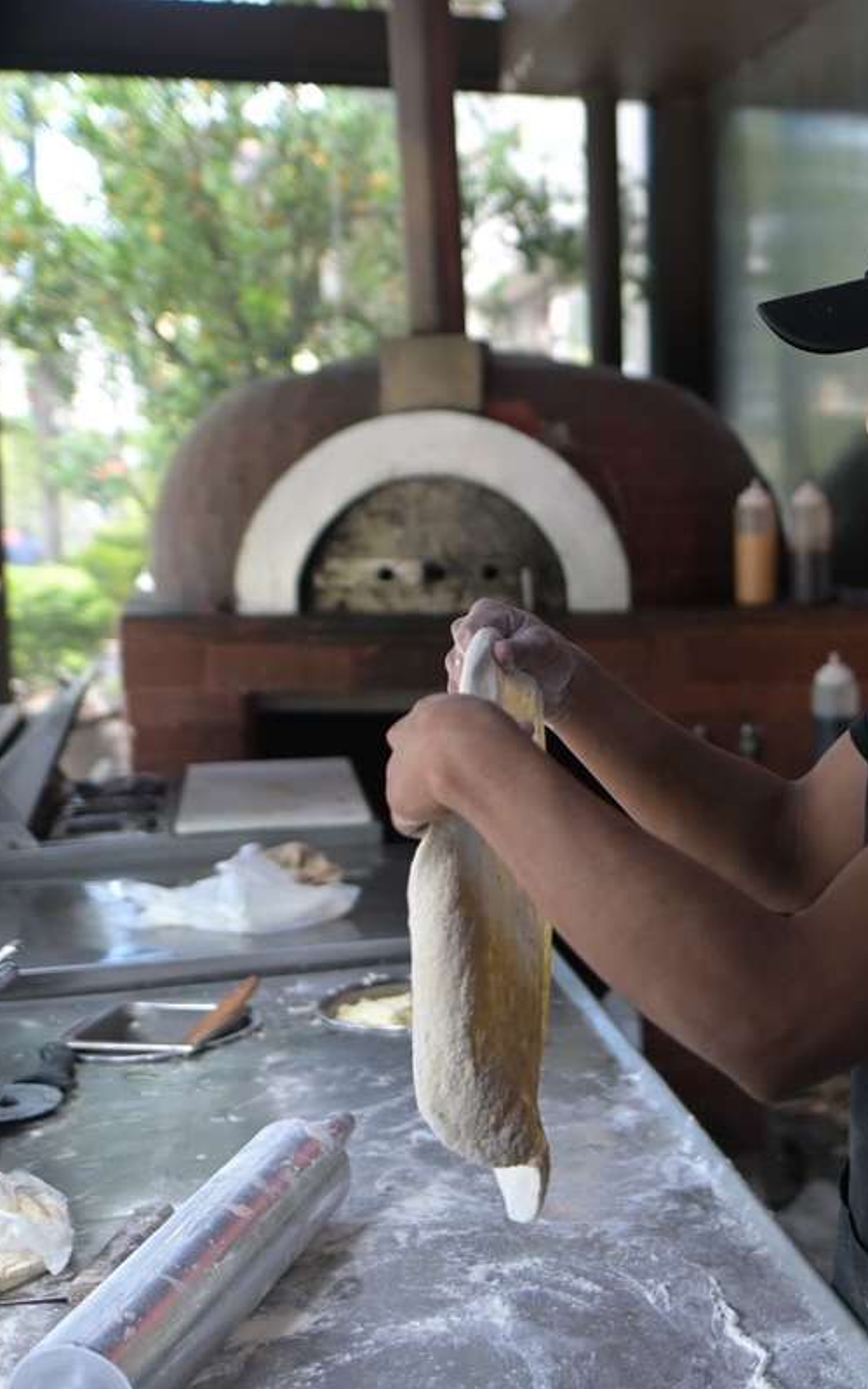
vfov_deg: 43.5
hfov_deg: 27.0
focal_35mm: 46
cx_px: 781
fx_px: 1740
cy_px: 694
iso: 160
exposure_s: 1/320
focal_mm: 20
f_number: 1.4
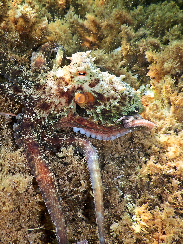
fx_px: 233
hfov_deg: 41.2
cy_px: 126
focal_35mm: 33
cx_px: 38
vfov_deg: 55.3
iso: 125
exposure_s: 1/250
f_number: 2.8
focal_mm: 4.3
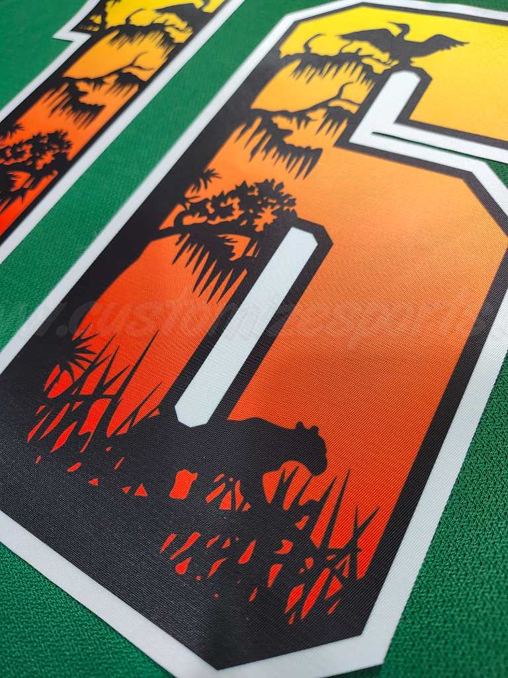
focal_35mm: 23
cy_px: 339
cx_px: 254
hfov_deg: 58.9
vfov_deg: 73.9
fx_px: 450
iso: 160
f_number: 1.8
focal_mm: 5.54
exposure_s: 1/120
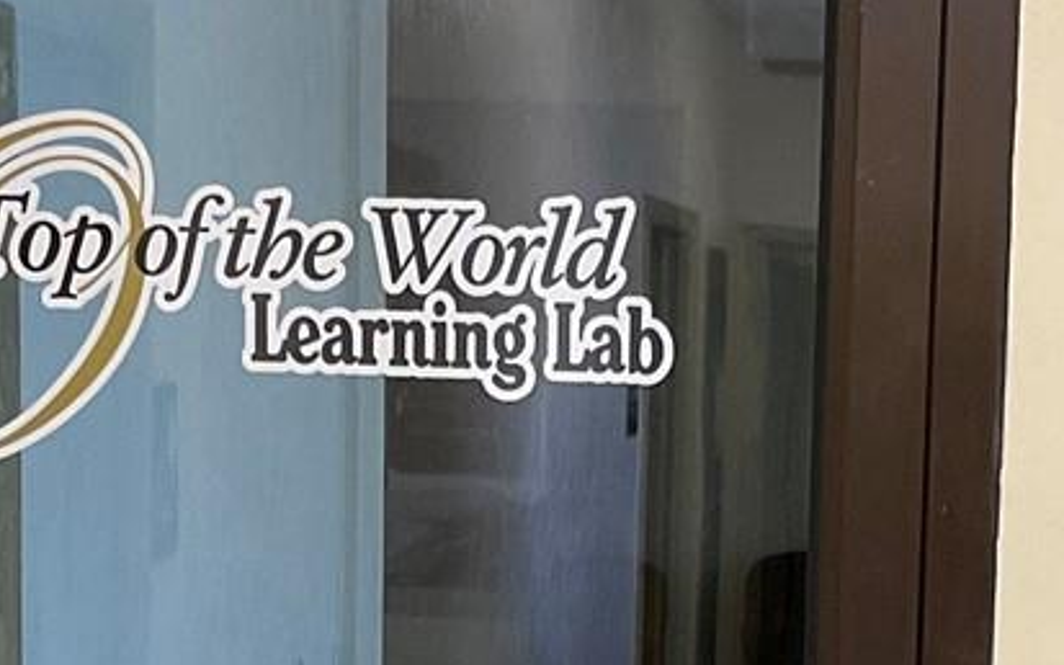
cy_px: 861
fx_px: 3450
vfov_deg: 10.8
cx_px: 696
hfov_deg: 17.5
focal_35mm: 119
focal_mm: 3
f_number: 1.8
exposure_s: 1/60
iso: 100
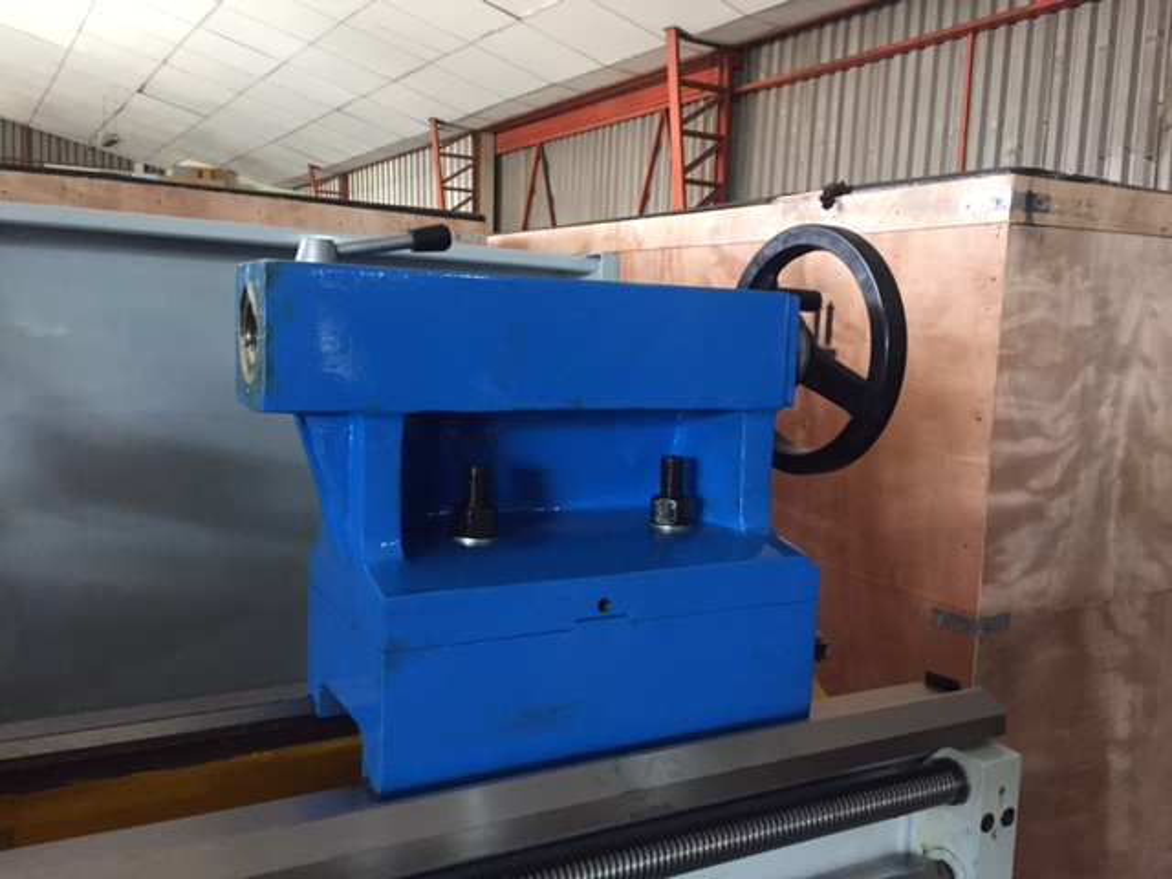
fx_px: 982
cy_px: 440
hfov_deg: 61.7
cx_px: 586
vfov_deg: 48.2
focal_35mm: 29
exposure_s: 1/25
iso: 250
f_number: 2.2
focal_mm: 4.15
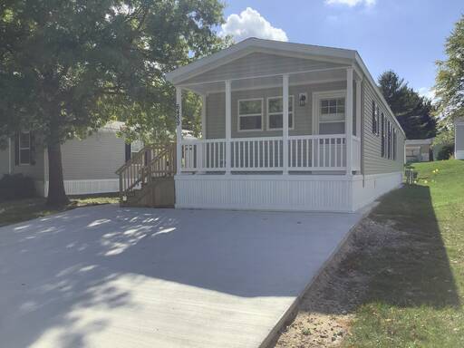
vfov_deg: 45.4
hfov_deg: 58.4
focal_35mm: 31
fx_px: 416
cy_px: 174
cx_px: 232
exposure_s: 1/1359
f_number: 2.4
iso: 25
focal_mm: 3.3
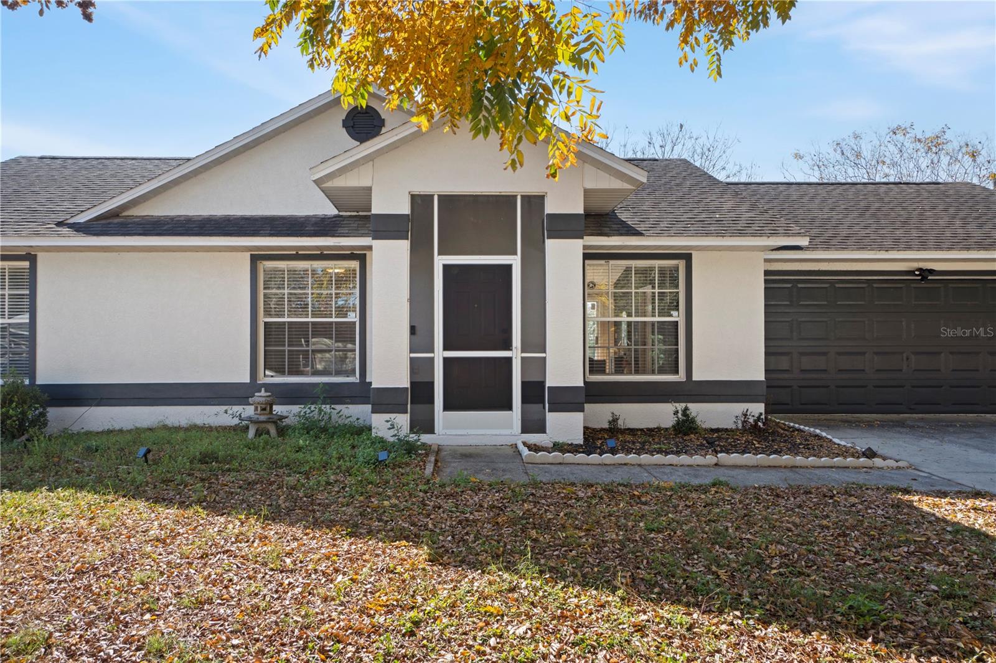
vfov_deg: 56.1
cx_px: 498
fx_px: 622
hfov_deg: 77.4
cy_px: 332
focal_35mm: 22
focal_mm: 15
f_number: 8
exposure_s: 1/13
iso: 100
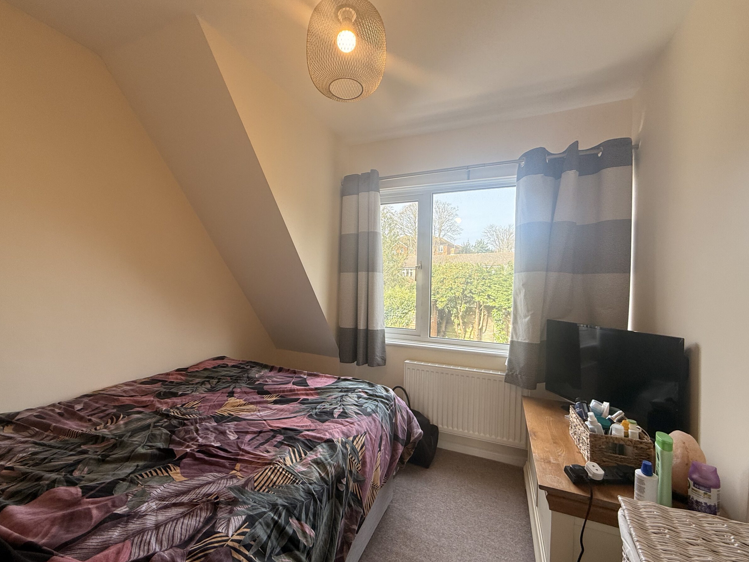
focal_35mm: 15
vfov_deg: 81.7
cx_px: 362
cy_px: 286
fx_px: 325
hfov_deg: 98.1
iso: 64
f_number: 2.2
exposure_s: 1/149
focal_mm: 2.22
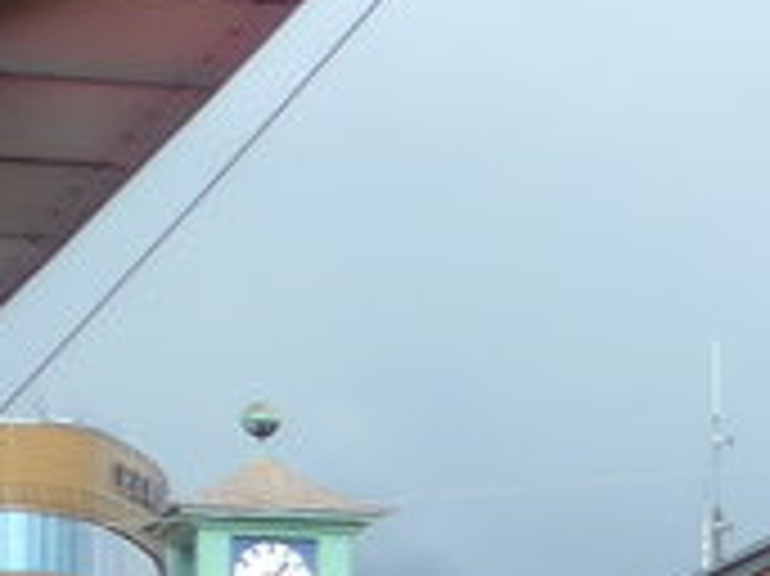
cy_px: 927
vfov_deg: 4.6
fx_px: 7180
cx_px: 2035
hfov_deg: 5.8
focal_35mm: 323
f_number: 3
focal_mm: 9.5
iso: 80
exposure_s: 1/640
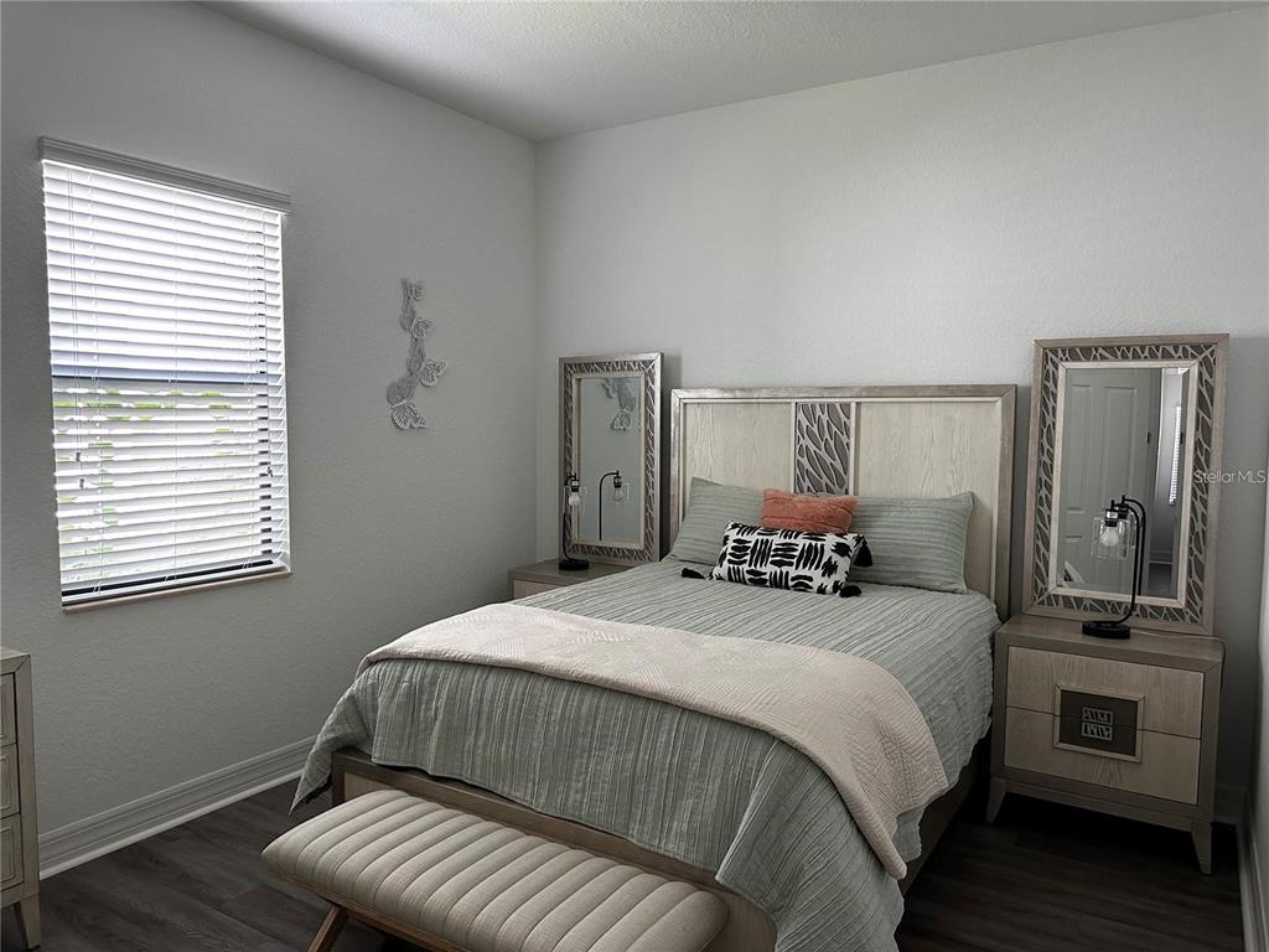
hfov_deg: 71.6
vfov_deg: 56.8
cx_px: 634
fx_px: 880
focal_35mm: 24
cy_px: 476
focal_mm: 6.86
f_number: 1.78
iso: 250
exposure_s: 1/95
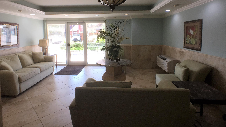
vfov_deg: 36.3
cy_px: 44
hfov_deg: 61.0
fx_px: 192
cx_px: 113
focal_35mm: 32
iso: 40
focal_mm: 4.15
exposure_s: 1/120
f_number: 2.2
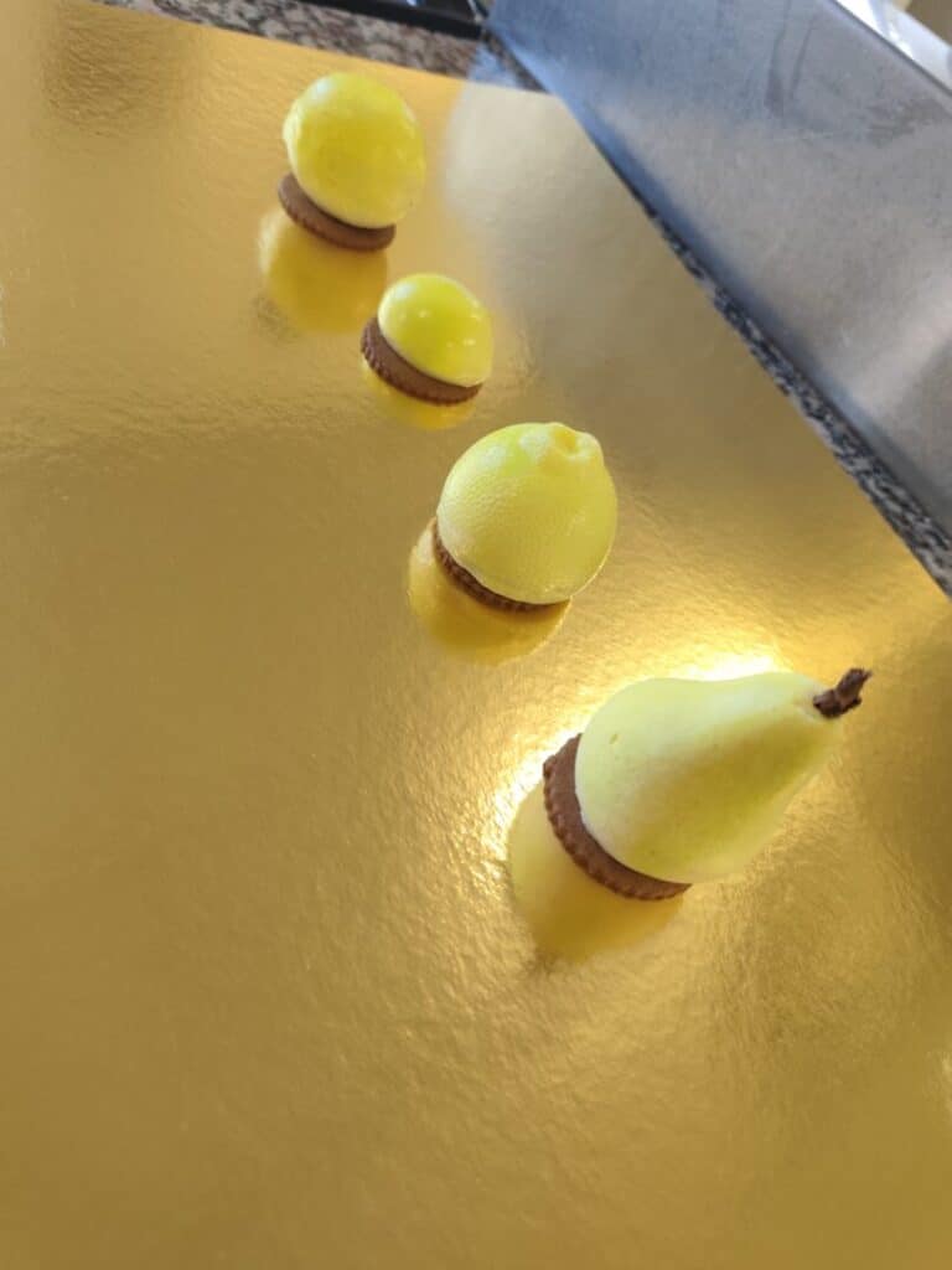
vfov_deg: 73.9
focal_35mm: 23
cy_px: 635
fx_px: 843
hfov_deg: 58.9
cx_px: 476
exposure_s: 1/100
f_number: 1.65
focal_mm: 6.19
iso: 250
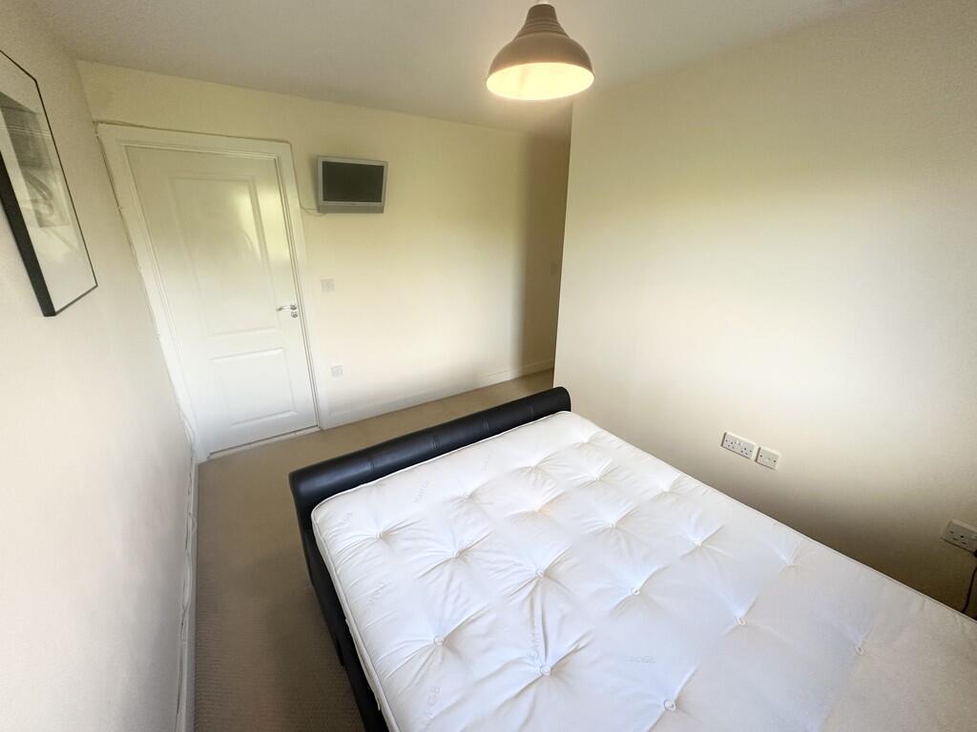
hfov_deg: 102.1
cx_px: 488
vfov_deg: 85.7
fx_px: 395
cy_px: 366
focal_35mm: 14
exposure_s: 1/99
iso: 200
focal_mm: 2.22
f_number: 2.2
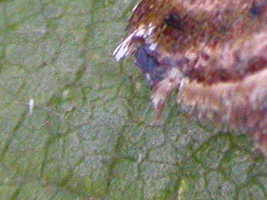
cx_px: 483
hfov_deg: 3.1
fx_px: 4984
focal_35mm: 646
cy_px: -233
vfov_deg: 2.3
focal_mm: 23.7
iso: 400
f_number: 6.8
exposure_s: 1/112
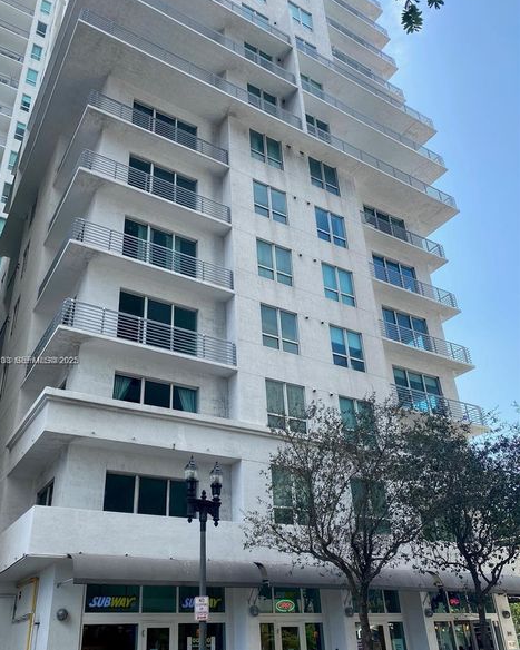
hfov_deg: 49.9
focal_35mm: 29
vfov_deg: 60.3
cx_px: 243
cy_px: 361
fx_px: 558
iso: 32
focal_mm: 4.25
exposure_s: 1/793
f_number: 1.8
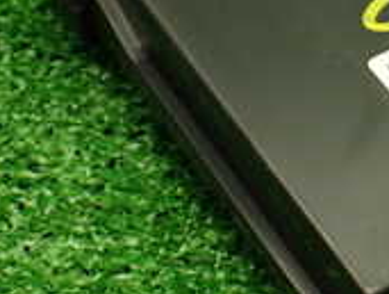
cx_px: 423
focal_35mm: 105
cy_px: 16
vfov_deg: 14.0
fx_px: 1182
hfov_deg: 18.0
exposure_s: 1/125
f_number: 2.3
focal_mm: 5.4
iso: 400
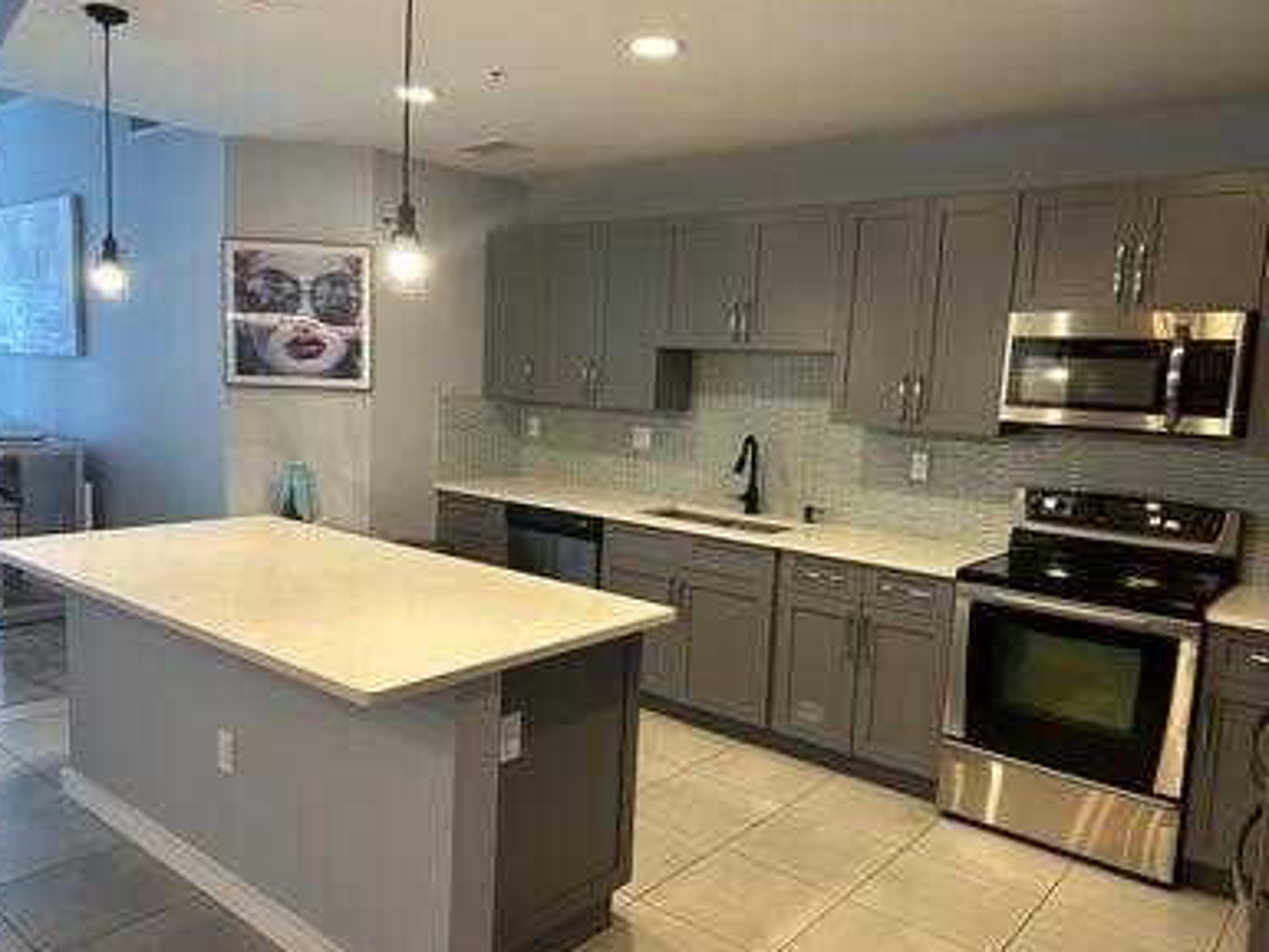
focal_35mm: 27
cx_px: 613
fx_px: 990
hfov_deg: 65.3
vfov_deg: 51.4
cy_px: 481
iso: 200
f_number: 1.5
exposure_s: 1/60
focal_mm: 5.7
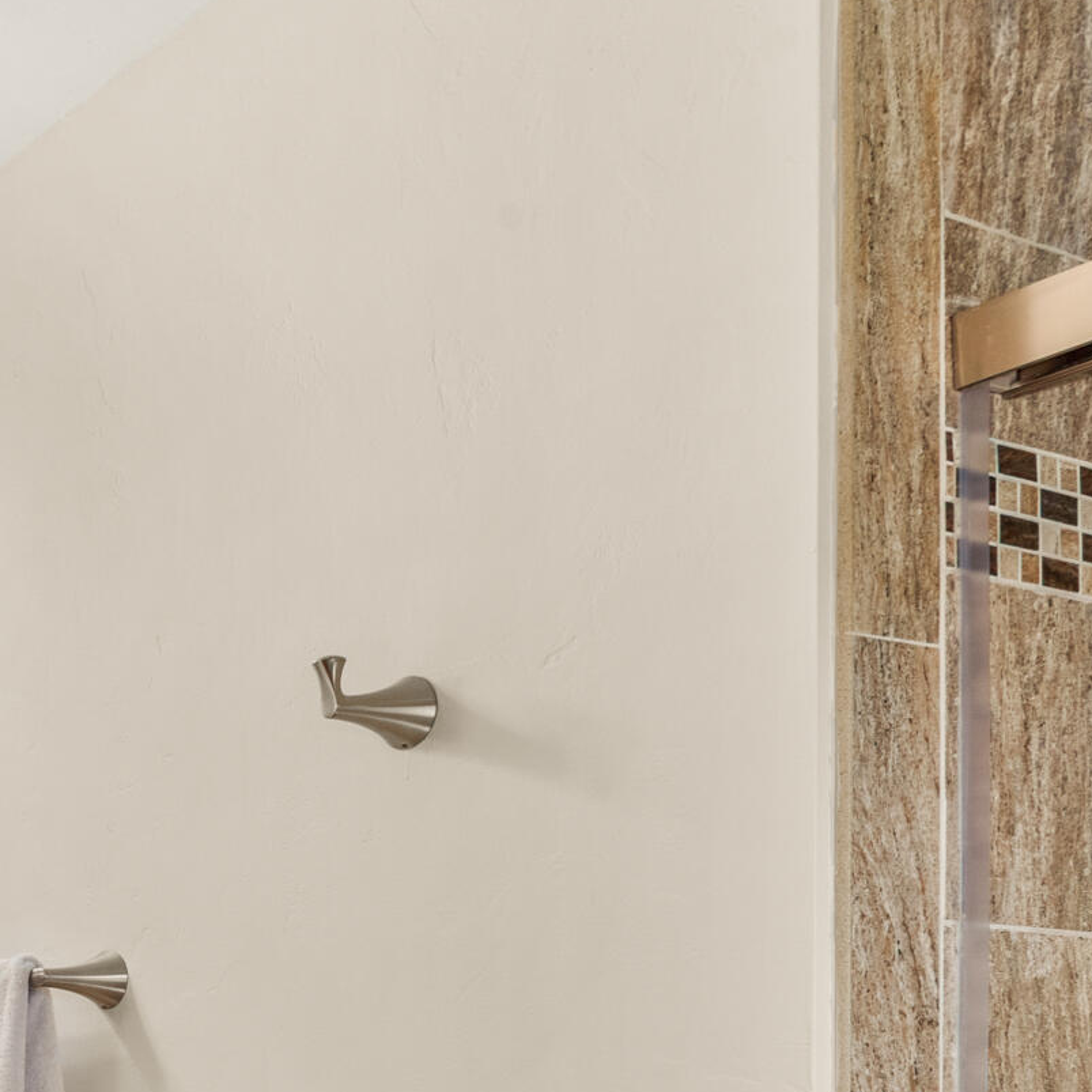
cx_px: -408
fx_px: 1927
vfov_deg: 29.0
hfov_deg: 25.9
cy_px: 1157
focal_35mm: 54
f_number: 11
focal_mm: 17
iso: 400
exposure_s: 1/10
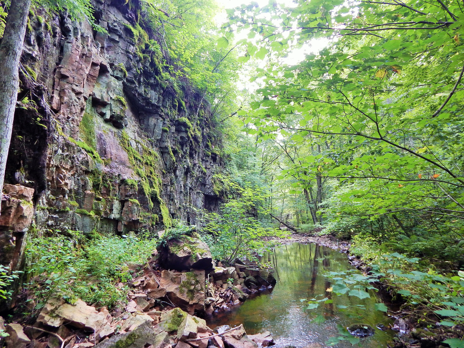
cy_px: 174
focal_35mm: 22
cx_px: 232
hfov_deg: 76.4
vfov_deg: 61.1
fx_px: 295
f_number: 3
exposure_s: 1/40
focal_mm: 4
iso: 125
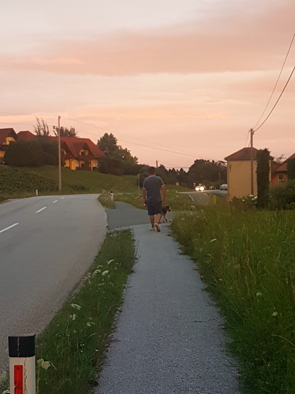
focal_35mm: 26
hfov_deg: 53.1
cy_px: 197
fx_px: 295
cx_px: 148
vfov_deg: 67.3
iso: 100
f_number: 1.7
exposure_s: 1/83
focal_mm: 4.2
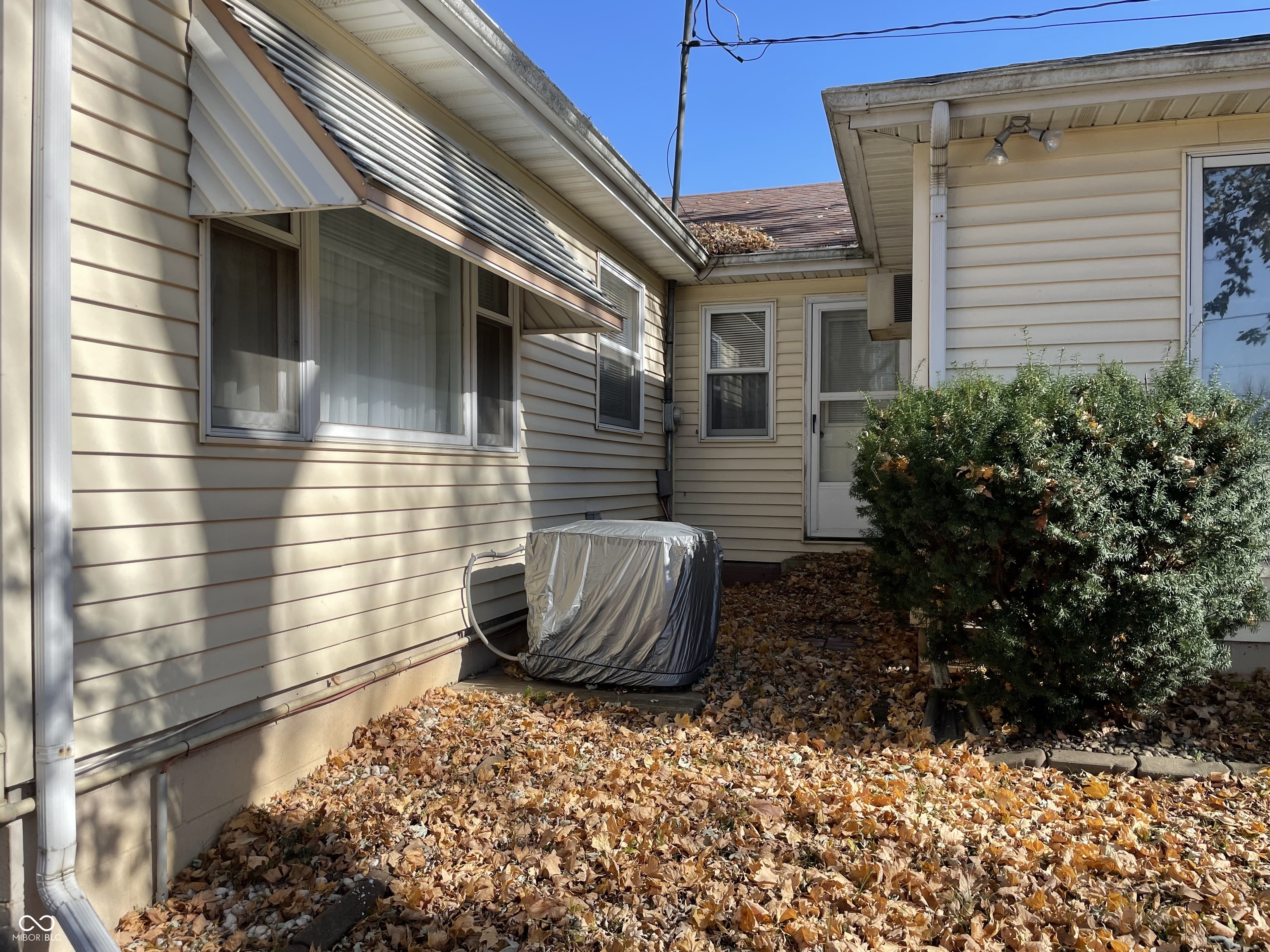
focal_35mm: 26
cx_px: 635
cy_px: 476
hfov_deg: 67.3
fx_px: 954
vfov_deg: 53.1
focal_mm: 4.2
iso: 32
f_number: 1.6
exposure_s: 1/2092
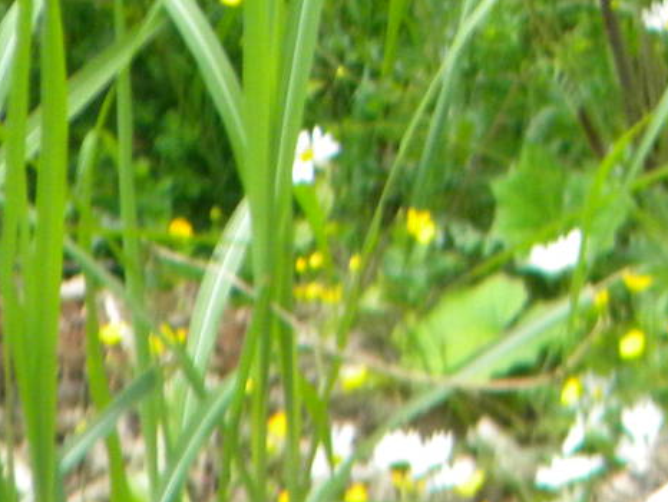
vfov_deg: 1.3
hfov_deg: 1.7
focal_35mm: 1149
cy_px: -195
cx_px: 1026
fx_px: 22184
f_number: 5.4
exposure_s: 1/125
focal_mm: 60.7
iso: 270
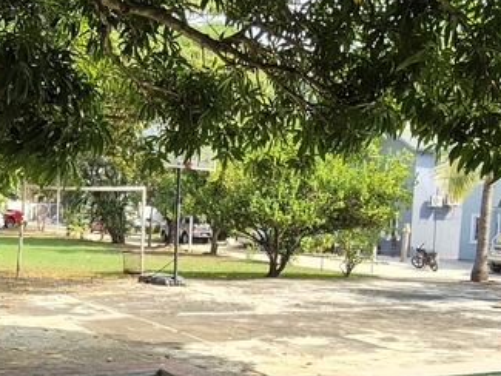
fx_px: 695
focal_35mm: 48
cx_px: 165
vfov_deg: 29.8
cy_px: 280
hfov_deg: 39.2
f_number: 2.2
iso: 50
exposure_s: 1/438
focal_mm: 1.74
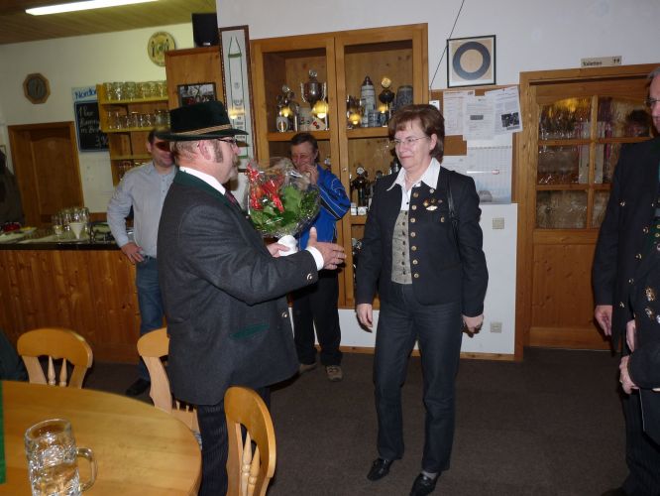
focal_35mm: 27
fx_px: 515
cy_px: 248
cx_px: 330
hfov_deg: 65.3
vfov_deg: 51.4
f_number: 2.8
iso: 125
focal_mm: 4.8
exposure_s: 1/15
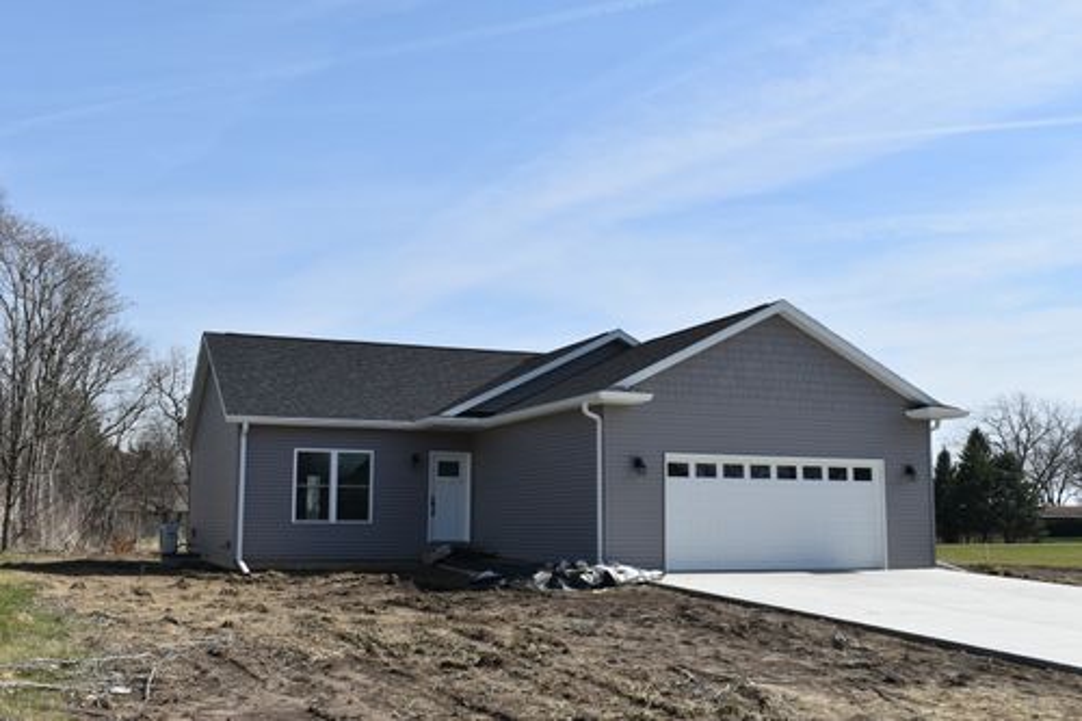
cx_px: 541
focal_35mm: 39
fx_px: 1172
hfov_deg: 49.6
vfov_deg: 34.2
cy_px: 360
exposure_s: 1/200
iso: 100
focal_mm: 26
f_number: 10
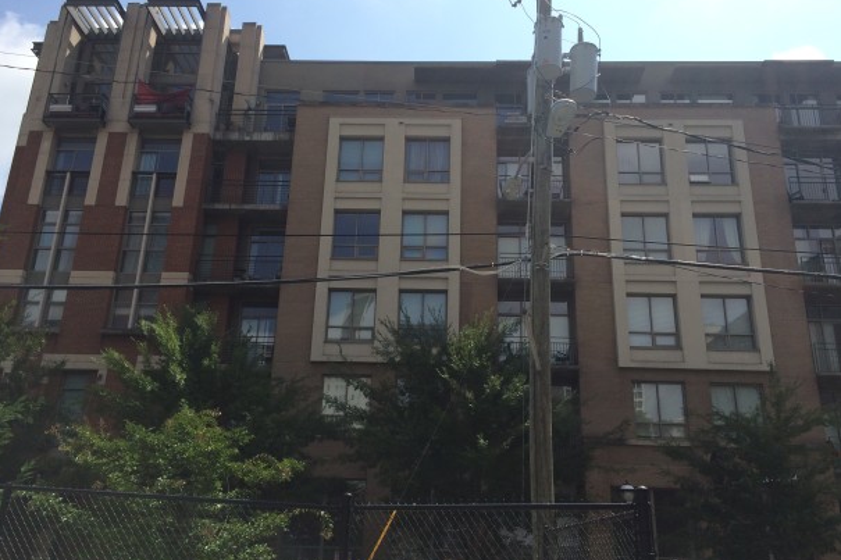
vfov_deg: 41.1
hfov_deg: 58.7
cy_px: 280
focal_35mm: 32
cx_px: 420
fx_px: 747
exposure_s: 1/2415
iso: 40
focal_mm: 4.12
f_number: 2.2
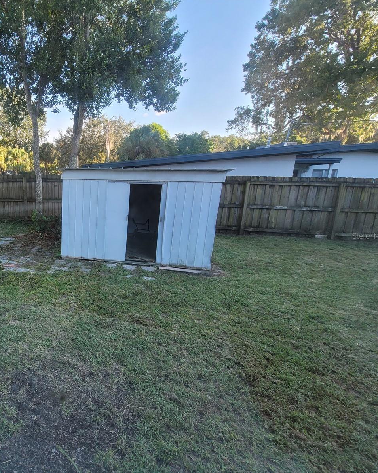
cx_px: 73
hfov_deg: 69.1
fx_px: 238
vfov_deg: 89.6
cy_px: 236
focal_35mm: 17
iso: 64
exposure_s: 1/165
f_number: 2.2
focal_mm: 2.2
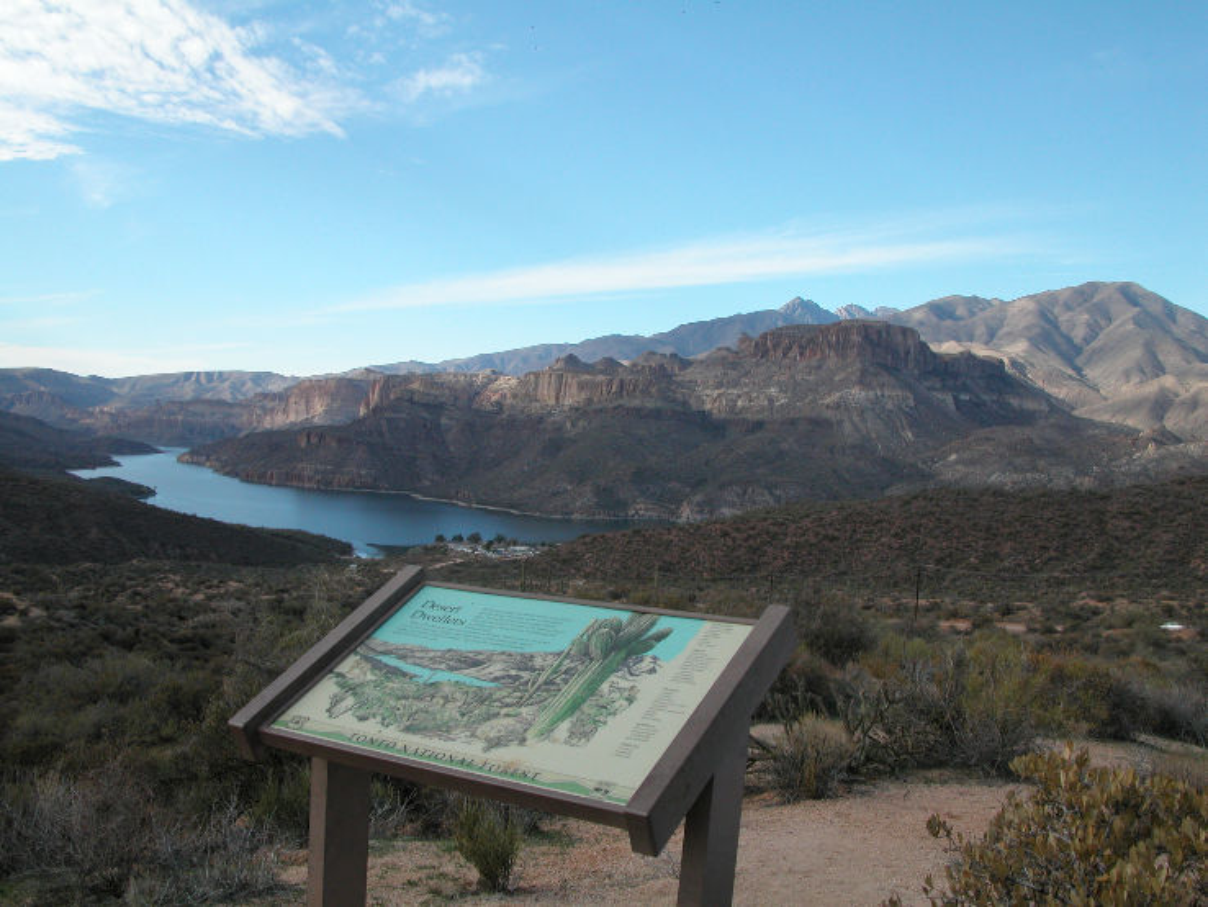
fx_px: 1187
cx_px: 604
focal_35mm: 34
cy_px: 454
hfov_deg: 53.9
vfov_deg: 41.8
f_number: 6.3
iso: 100
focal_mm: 8.9
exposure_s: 1/261
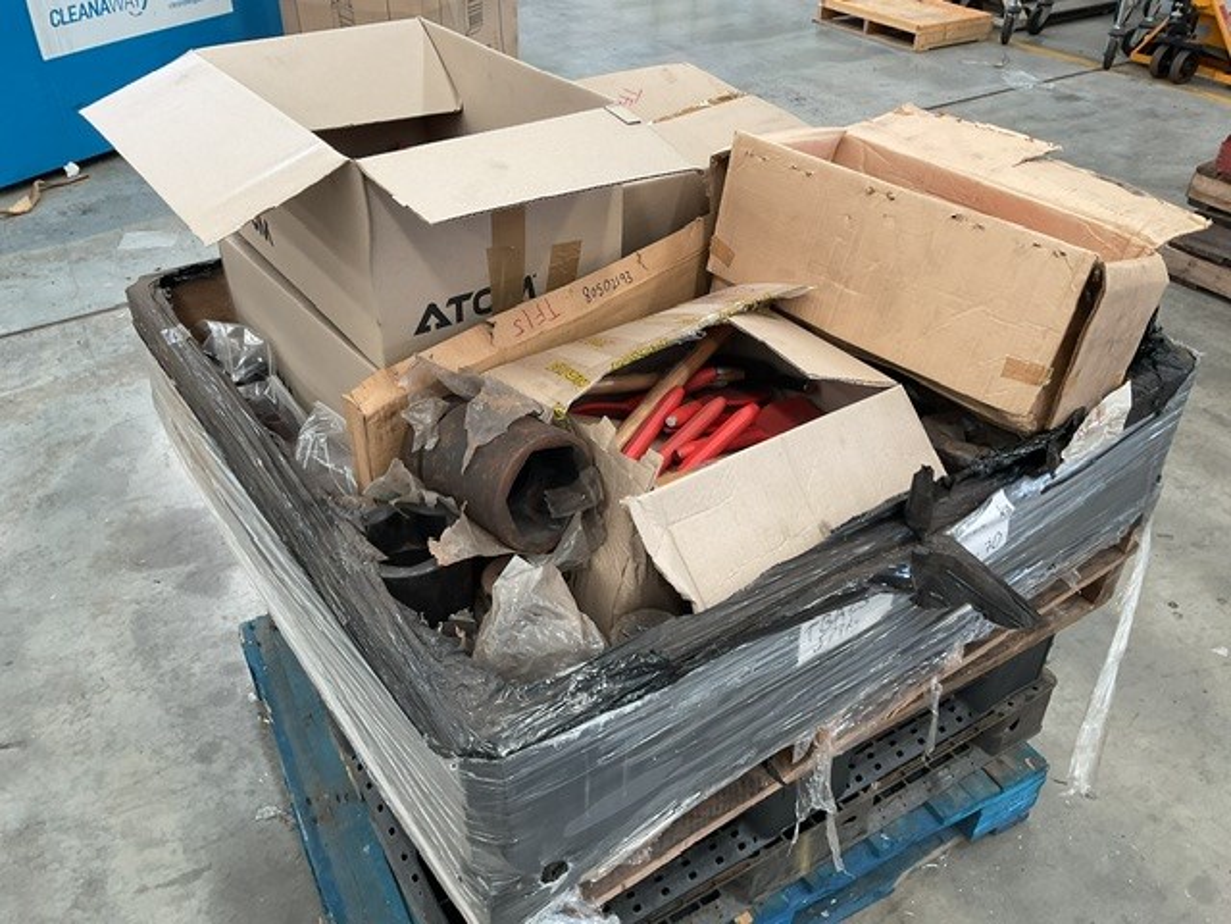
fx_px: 1031
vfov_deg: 48.2
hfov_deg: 61.7
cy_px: 462
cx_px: 616
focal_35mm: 29
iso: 40
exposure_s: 1/50
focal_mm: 3
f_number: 1.8
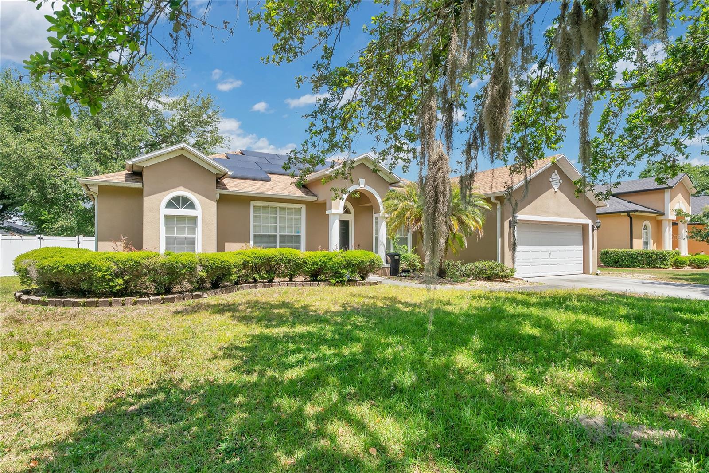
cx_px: 354
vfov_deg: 67.4
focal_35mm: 18
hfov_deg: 90.0
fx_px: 354
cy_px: 236
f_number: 8
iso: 400
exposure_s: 1/500
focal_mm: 12
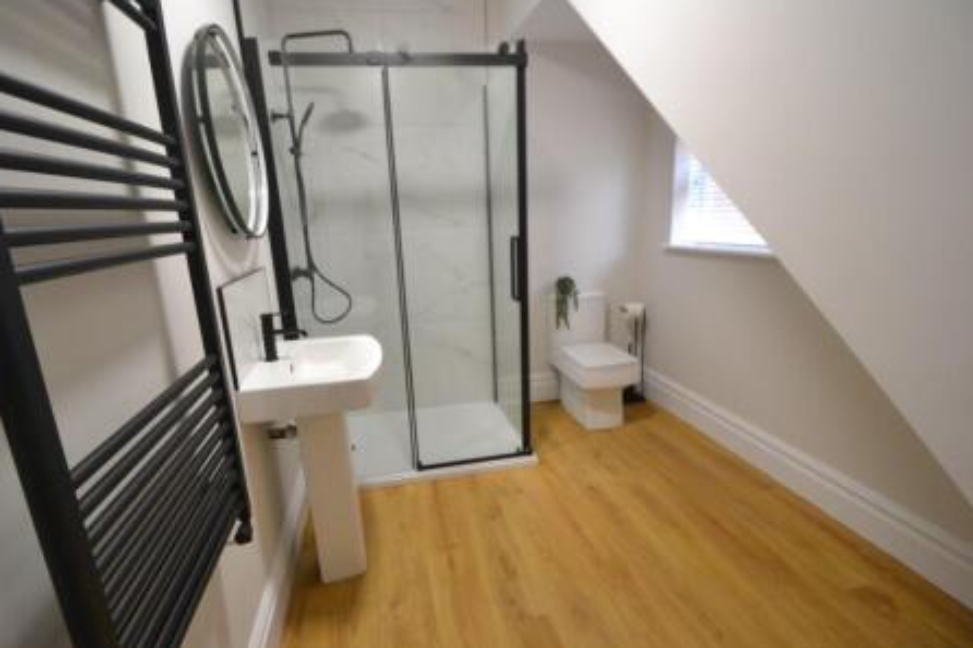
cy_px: 326
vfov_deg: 73.7
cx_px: 467
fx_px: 432
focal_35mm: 16
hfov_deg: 96.7
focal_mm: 10
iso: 1250
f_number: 3.5
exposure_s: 1/60
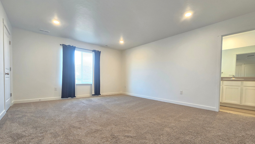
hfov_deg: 103.0
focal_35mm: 15
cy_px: 85
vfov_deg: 69.9
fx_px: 101
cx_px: 130
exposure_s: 1/60
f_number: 2.2
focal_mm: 2.2
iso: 250
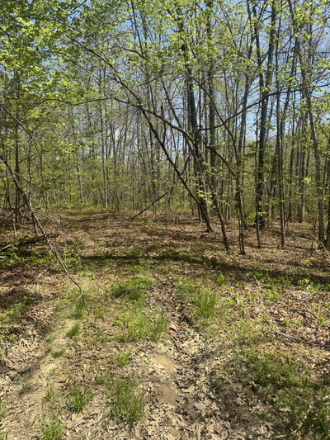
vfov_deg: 71.6
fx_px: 305
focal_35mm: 24
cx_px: 165
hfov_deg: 56.8
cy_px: 220
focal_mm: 6.76
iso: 80
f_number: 1.78
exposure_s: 1/2252
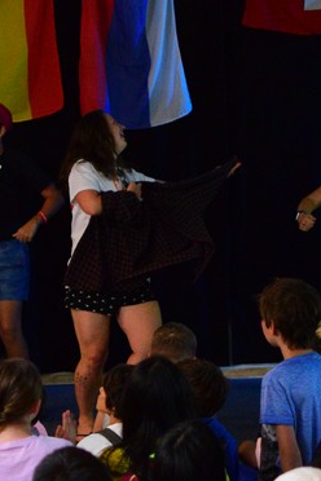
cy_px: 186
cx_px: -23
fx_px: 1931
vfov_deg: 14.2
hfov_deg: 9.4
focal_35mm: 144
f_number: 1.8
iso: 3200
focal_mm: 35
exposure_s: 1/320
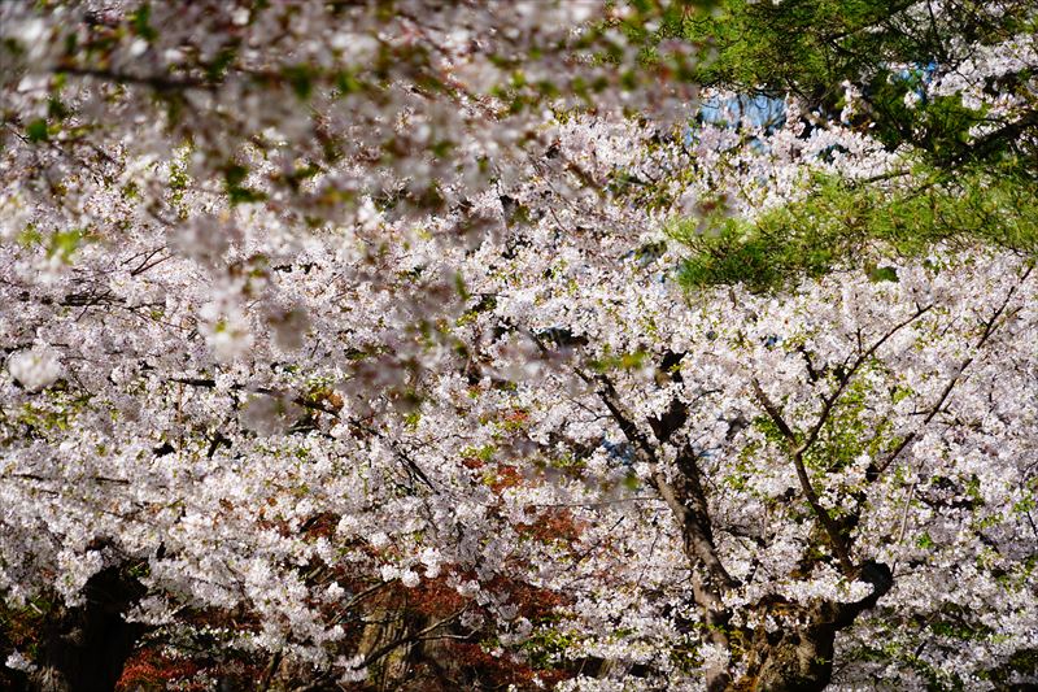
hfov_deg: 10.4
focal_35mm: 198
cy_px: 346
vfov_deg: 6.9
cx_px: 519
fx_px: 5707
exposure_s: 1/250
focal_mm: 198
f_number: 6.7
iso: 125
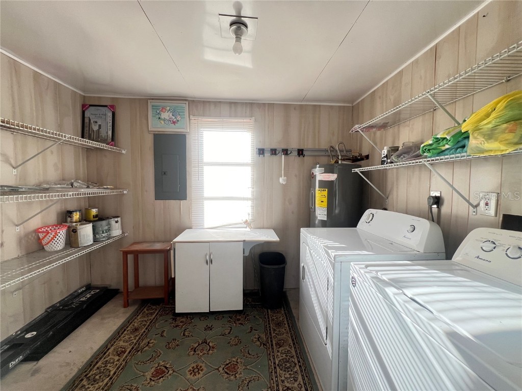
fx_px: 196
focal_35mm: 13
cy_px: 196
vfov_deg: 89.9
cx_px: 261
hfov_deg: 106.2
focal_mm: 1.57
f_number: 1.8
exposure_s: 1/99
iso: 100
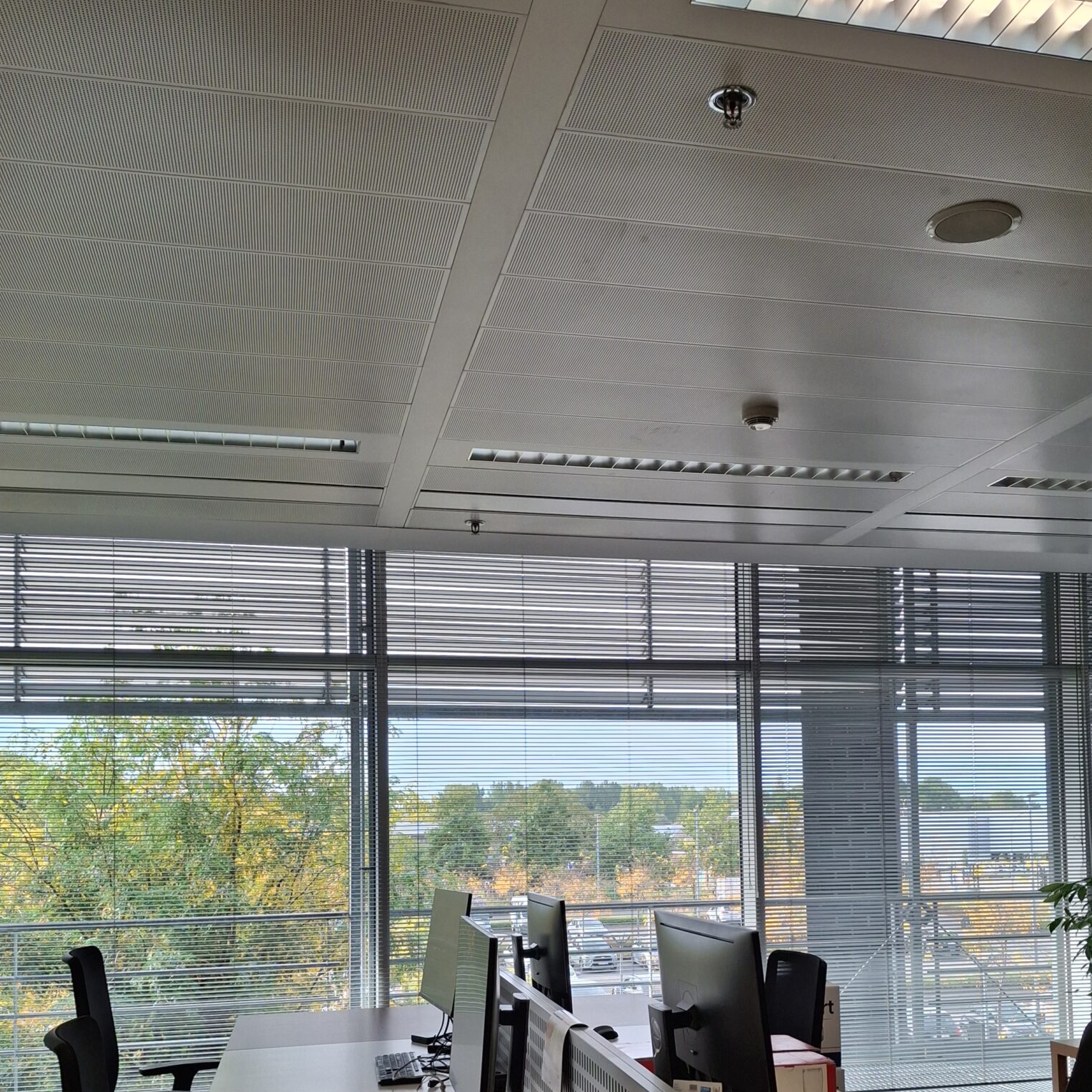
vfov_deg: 43.9
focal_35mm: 37
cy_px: 780
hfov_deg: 44.7
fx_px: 1321
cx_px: 641
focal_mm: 4.69
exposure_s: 1/260
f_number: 1.8
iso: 32
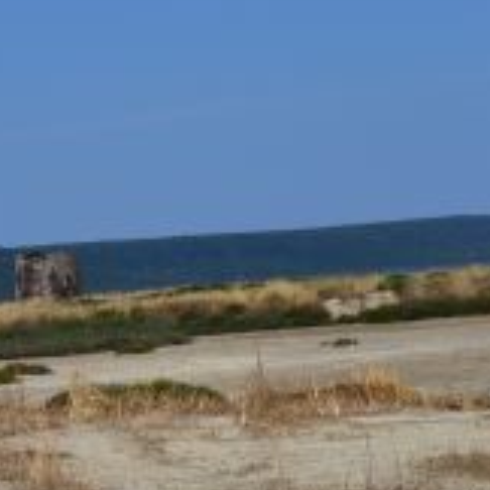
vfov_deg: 8.9
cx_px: 45
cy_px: -142
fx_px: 3110
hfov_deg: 9.0
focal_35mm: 194
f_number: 11
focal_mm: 55
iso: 200
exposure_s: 1/500
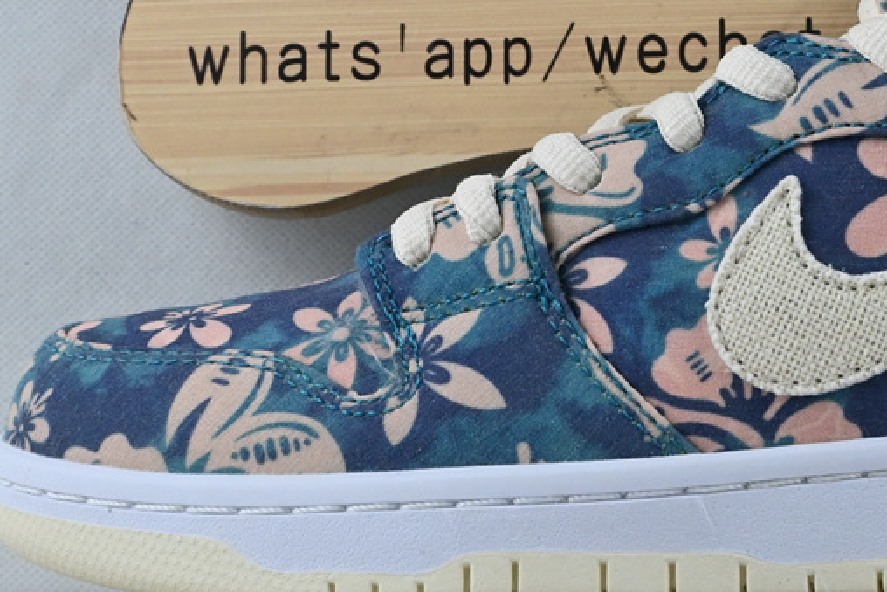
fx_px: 2750
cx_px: 787
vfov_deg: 12.3
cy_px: 227
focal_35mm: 112
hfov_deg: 18.1
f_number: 10
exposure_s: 1/200
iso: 1000
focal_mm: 31.5
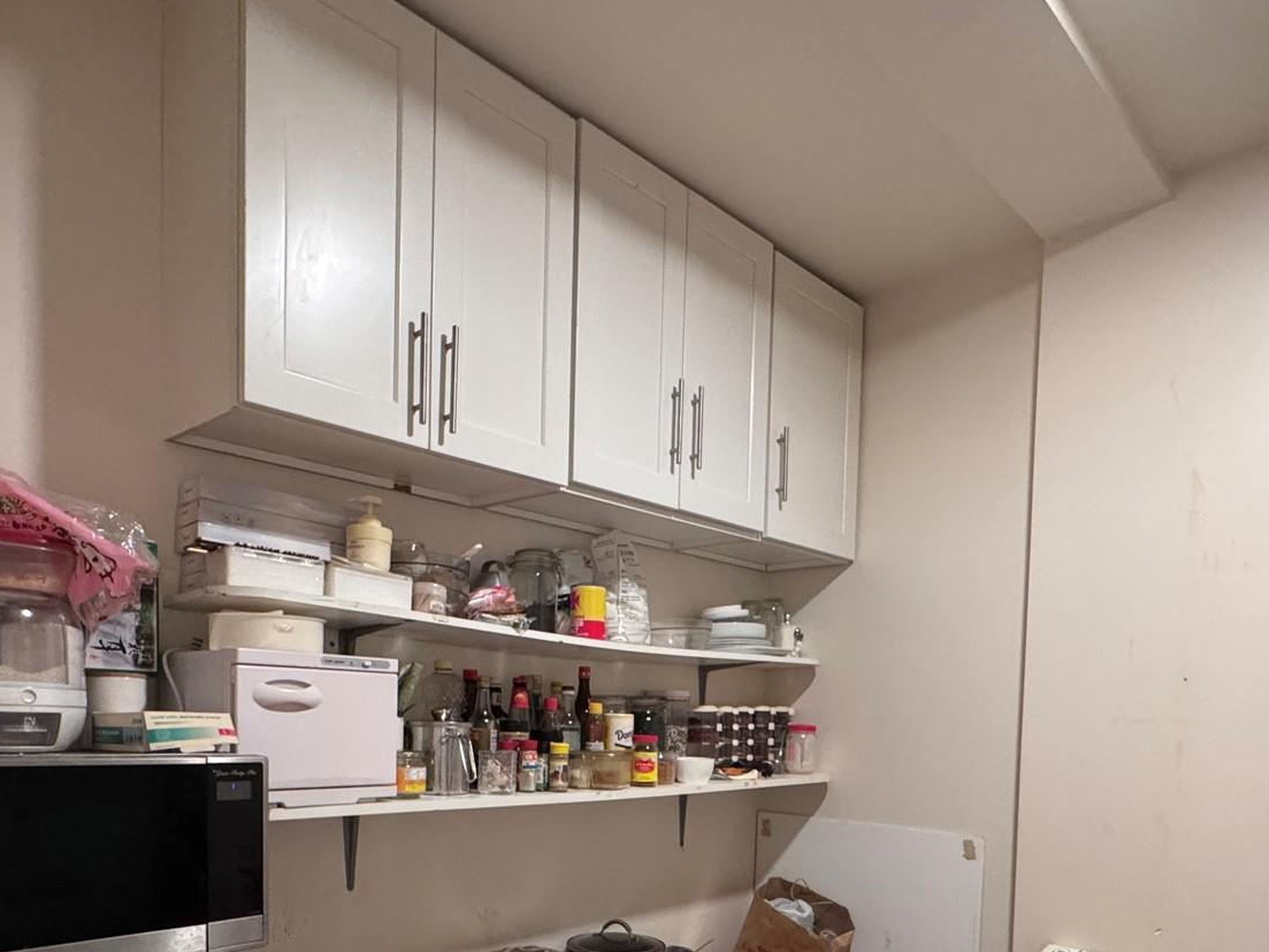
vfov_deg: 49.7
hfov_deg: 67.2
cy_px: 769
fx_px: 953
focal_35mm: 26
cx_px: 673
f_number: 2.2
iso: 400
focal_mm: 2.22
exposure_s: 1/60
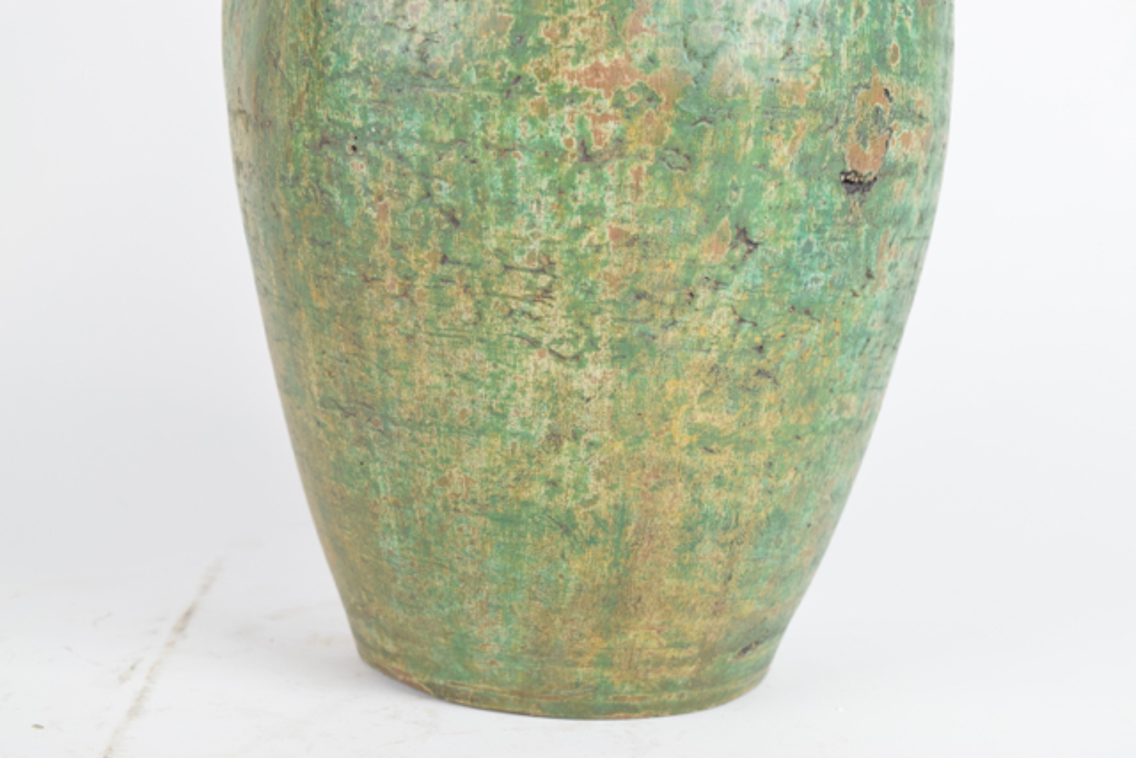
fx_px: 2178
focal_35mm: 69
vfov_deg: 19.7
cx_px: 568
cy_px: 379
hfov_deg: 29.2
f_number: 8
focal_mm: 46
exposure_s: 1/125
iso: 800
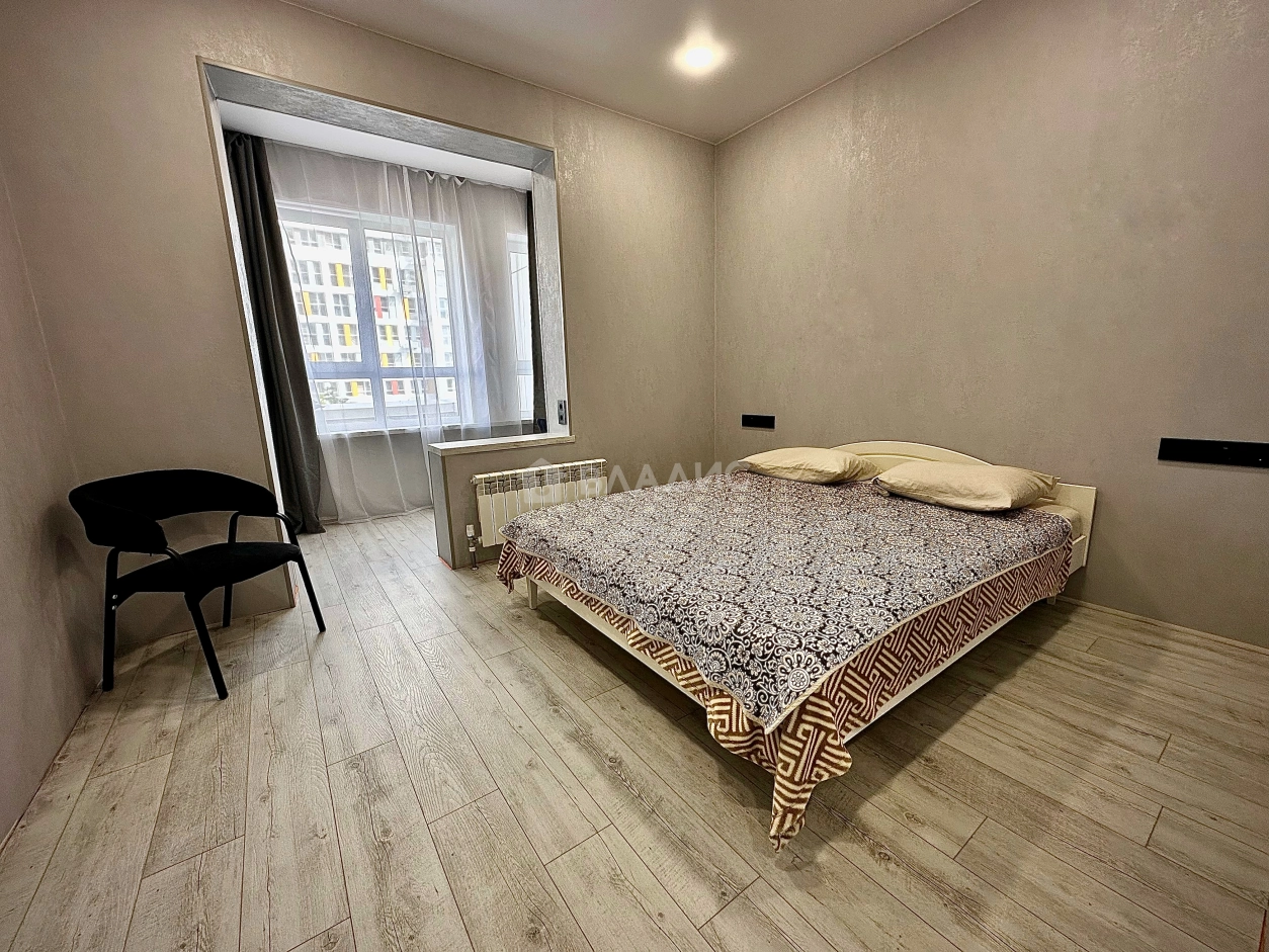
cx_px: 634
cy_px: 476
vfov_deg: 85.7
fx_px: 513
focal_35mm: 14
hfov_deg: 102.1
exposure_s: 1/100
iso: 64
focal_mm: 2.22
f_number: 2.2
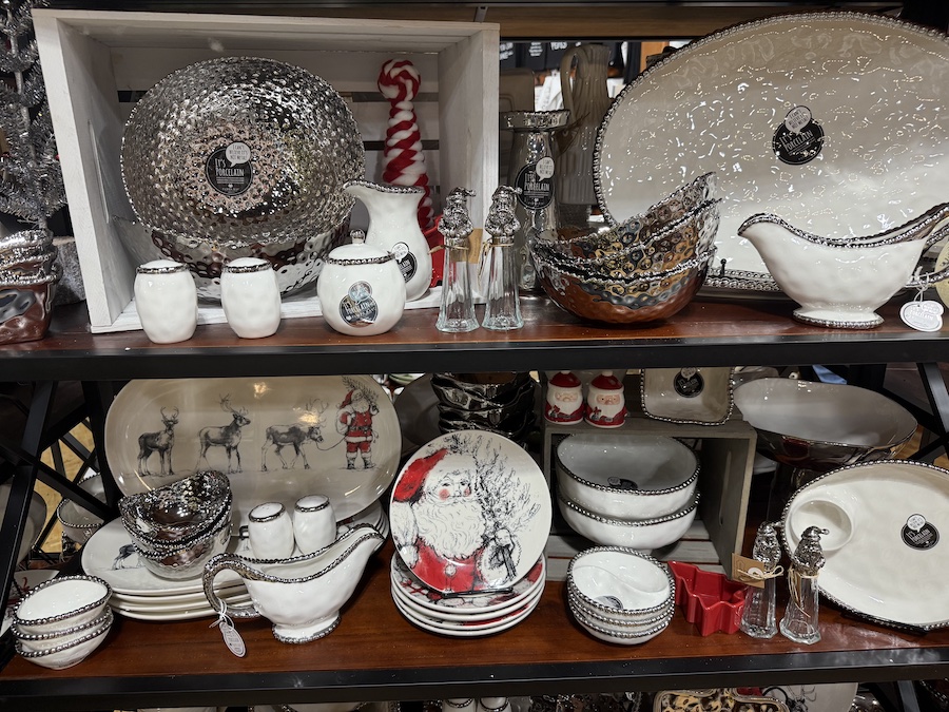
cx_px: 474
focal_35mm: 24
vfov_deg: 56.8
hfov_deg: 71.6
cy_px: 356
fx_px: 658
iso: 160
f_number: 1.78
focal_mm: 6.76
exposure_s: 1/60
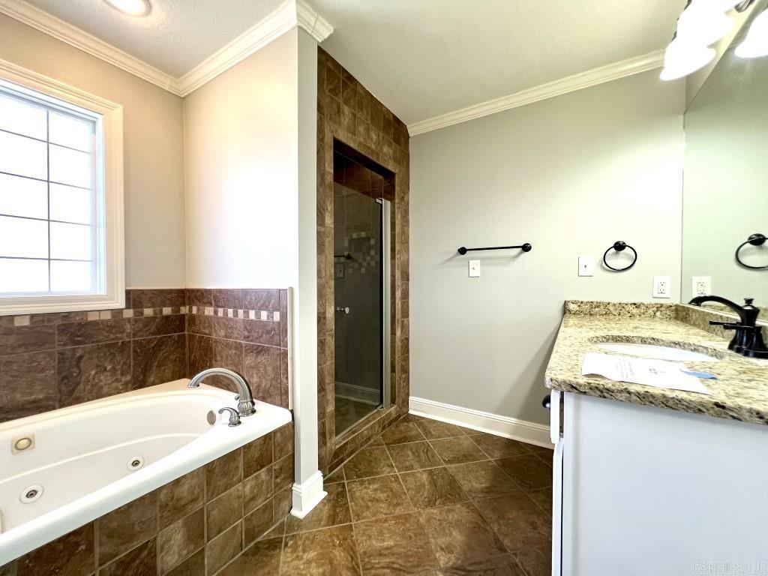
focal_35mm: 13
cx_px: 384
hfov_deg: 106.2
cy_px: 288
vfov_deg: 89.9
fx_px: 288
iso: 200
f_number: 1.8
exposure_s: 1/120
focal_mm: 1.57
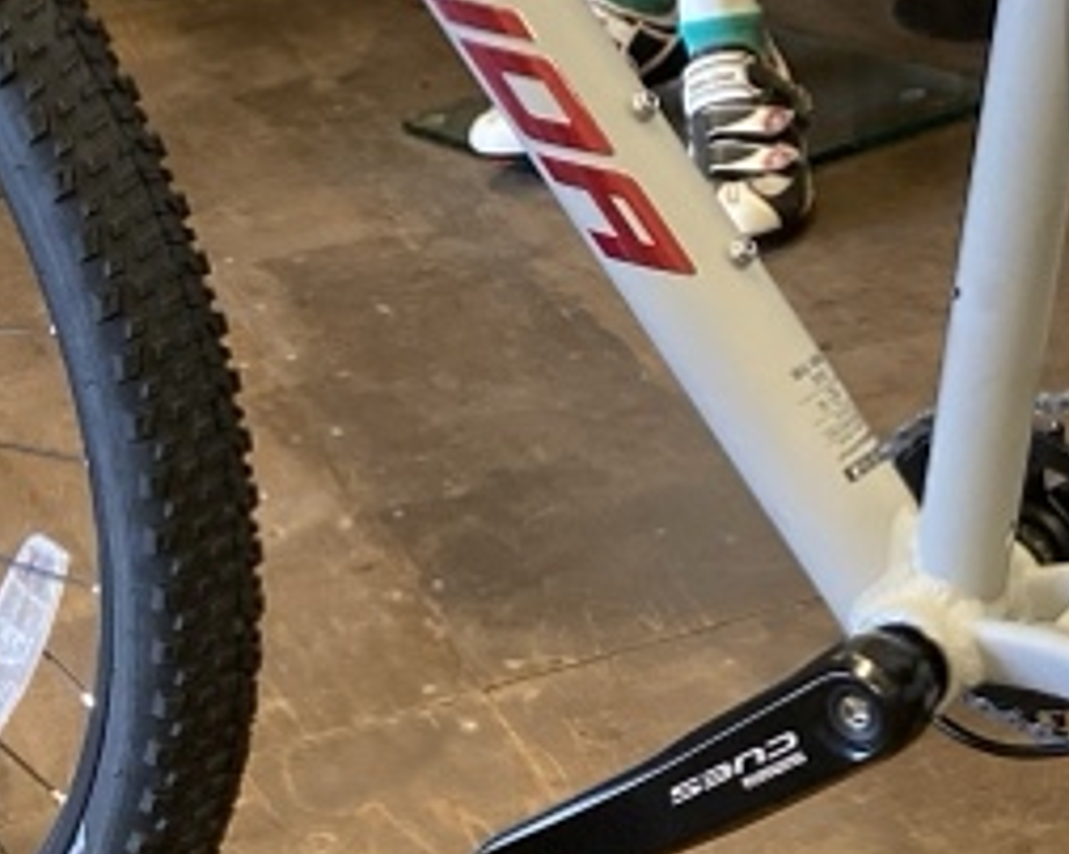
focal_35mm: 108
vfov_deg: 14.2
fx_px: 3414
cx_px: 1115
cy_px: 254
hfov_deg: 17.3
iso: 250
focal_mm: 3.99
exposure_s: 1/60
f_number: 1.8
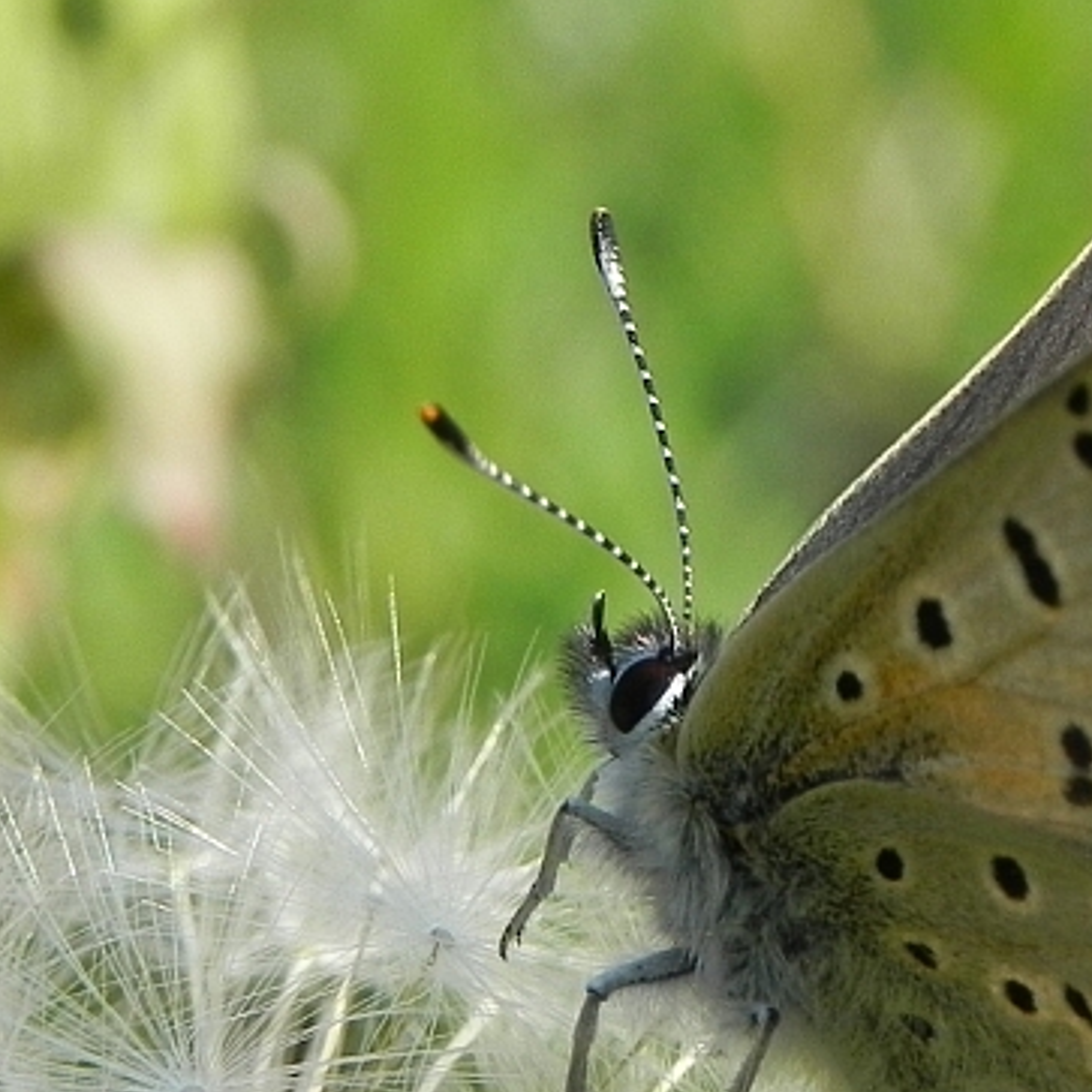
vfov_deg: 7.4
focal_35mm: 237
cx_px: 608
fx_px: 8459
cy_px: 1023
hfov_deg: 7.4
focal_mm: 16.9
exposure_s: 1/263
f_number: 6.3
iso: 160
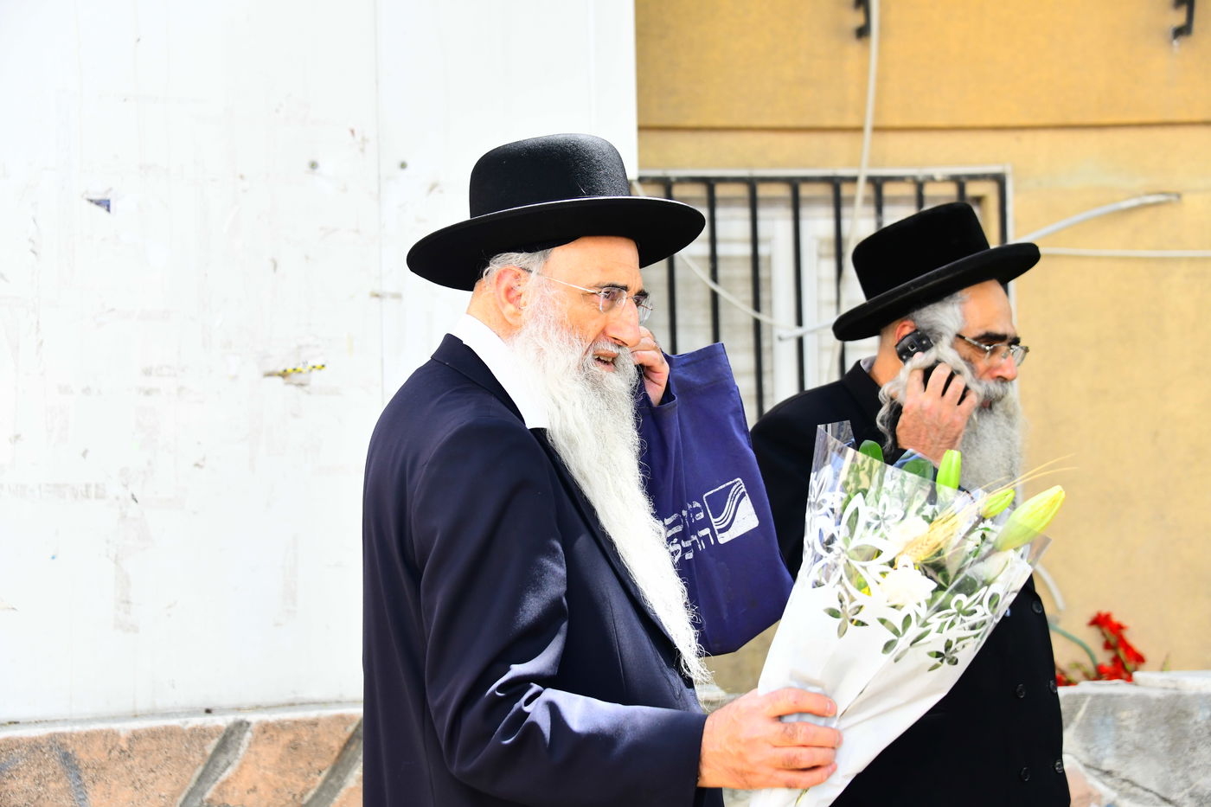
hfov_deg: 32.4
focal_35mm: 62
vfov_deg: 21.9
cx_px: 606
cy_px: 404
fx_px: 2085
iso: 800
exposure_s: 1/320
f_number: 5
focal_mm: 62
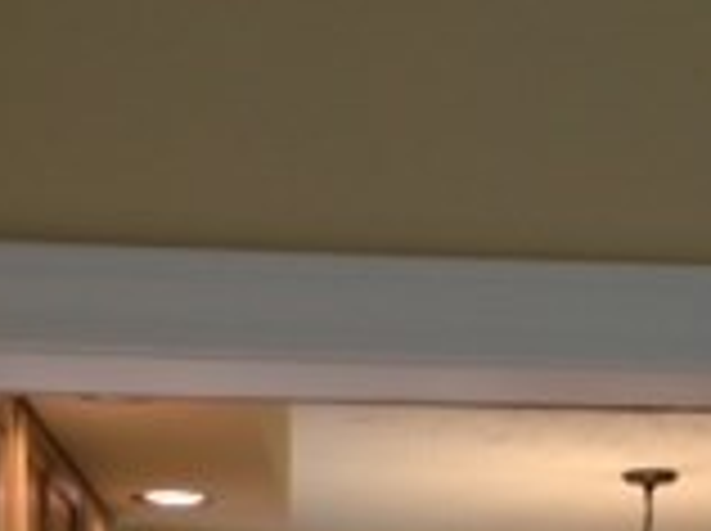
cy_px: 932
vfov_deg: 10.4
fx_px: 2748
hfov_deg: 14.5
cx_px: 693
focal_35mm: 134
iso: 50
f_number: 2.4
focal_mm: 4.13
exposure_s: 1/20
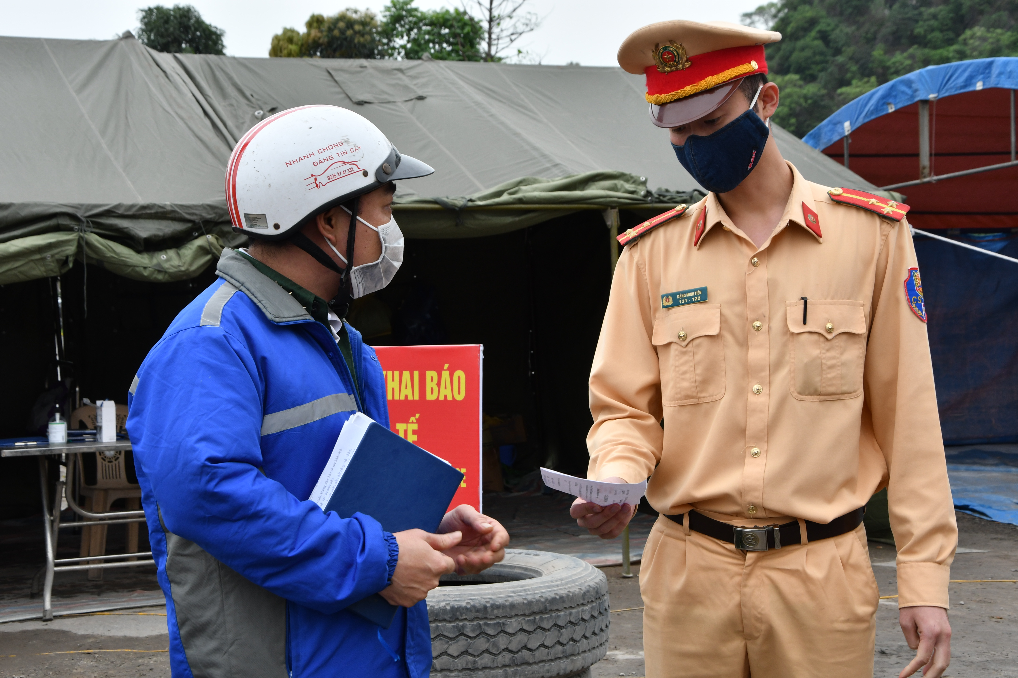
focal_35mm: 68
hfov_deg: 29.9
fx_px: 1909
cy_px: 339
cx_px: 509
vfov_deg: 20.2
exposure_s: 1/50
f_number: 11
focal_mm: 45
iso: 320
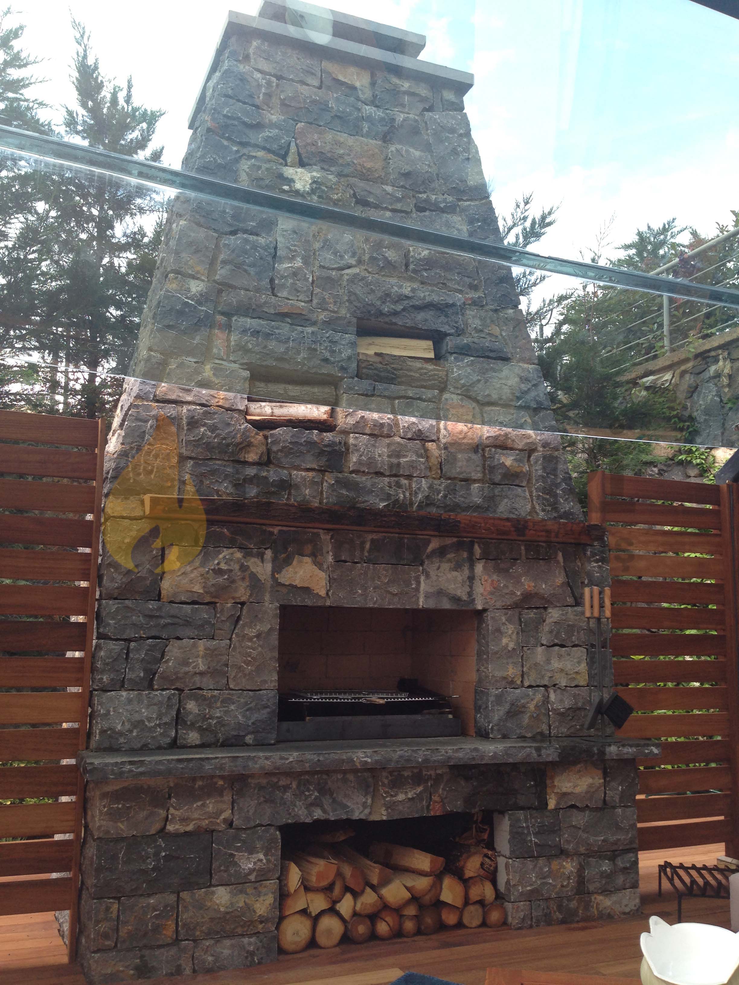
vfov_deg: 55.4
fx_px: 939
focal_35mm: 33
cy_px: 492
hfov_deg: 42.9
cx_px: 370
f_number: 2.4
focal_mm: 4.12
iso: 50
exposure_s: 1/160
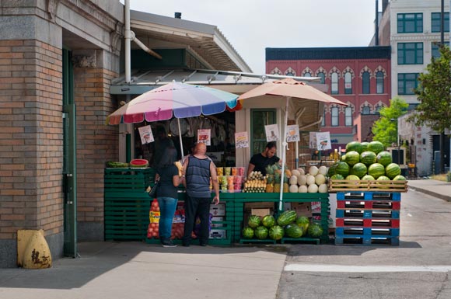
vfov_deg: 18.9
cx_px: 226
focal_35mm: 72
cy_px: 150
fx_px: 901
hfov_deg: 28.1
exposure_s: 1/800
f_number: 6.3
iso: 200
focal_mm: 48
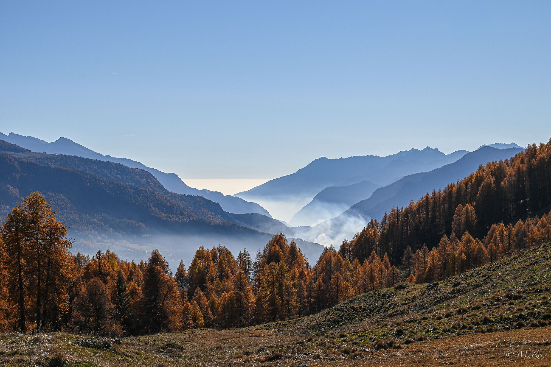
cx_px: 276
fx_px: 1148
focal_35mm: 75
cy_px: 184
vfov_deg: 18.2
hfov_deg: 27.0
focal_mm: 50
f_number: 8
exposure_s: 1/800
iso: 125
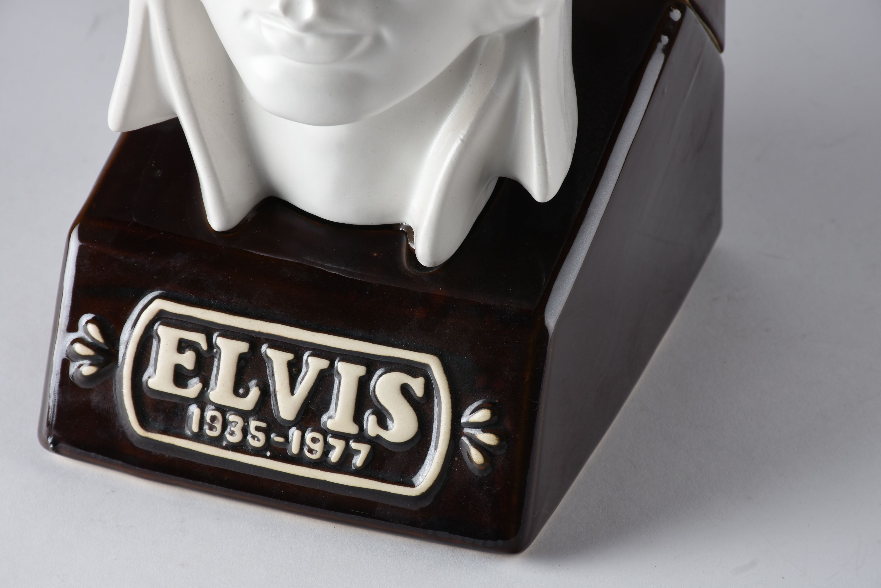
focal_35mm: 210
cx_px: 440
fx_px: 5140
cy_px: 294
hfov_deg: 9.8
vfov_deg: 6.5
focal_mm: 140
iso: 100
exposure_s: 1/100
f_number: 13
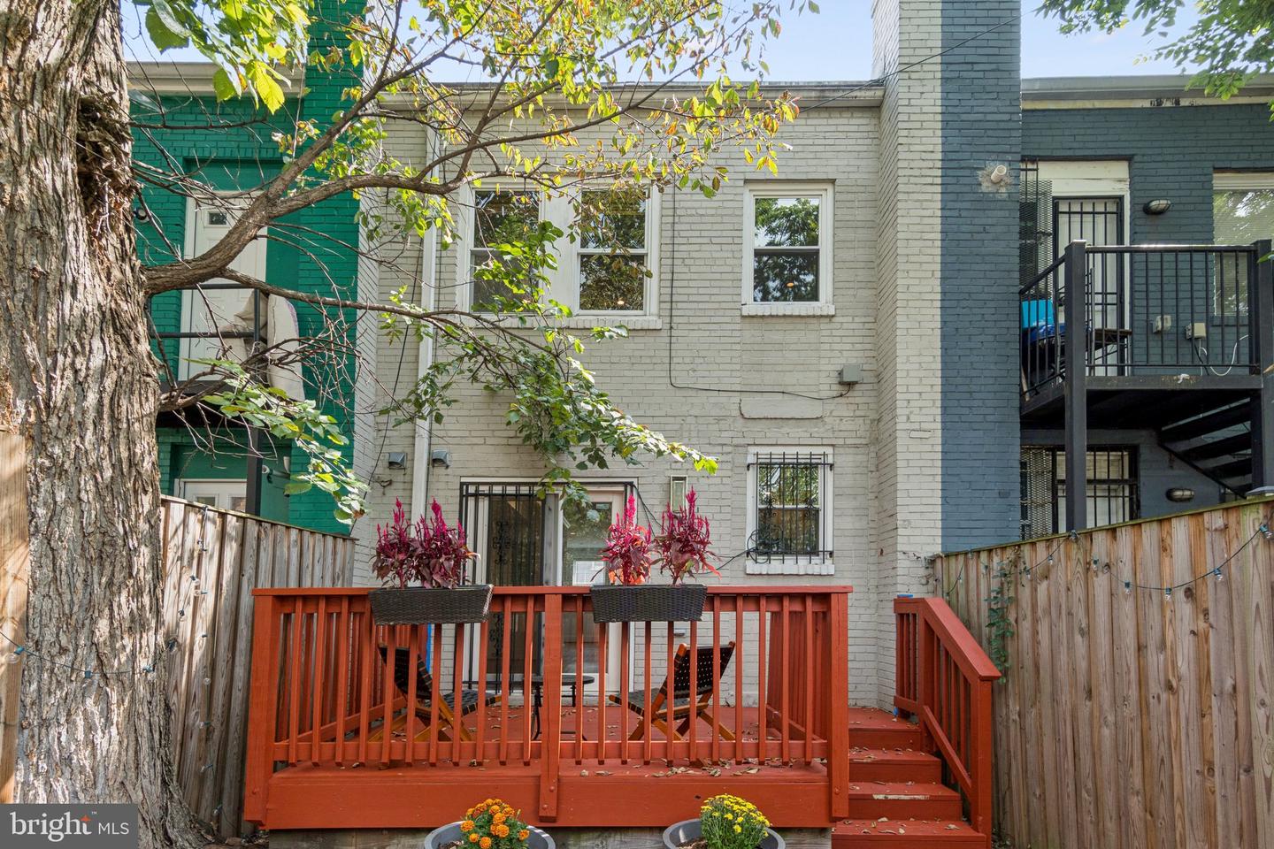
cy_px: 424
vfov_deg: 77.3
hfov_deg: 100.4
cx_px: 637
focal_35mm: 15
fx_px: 531
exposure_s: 1/100
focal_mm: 10
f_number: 7.1
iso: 200
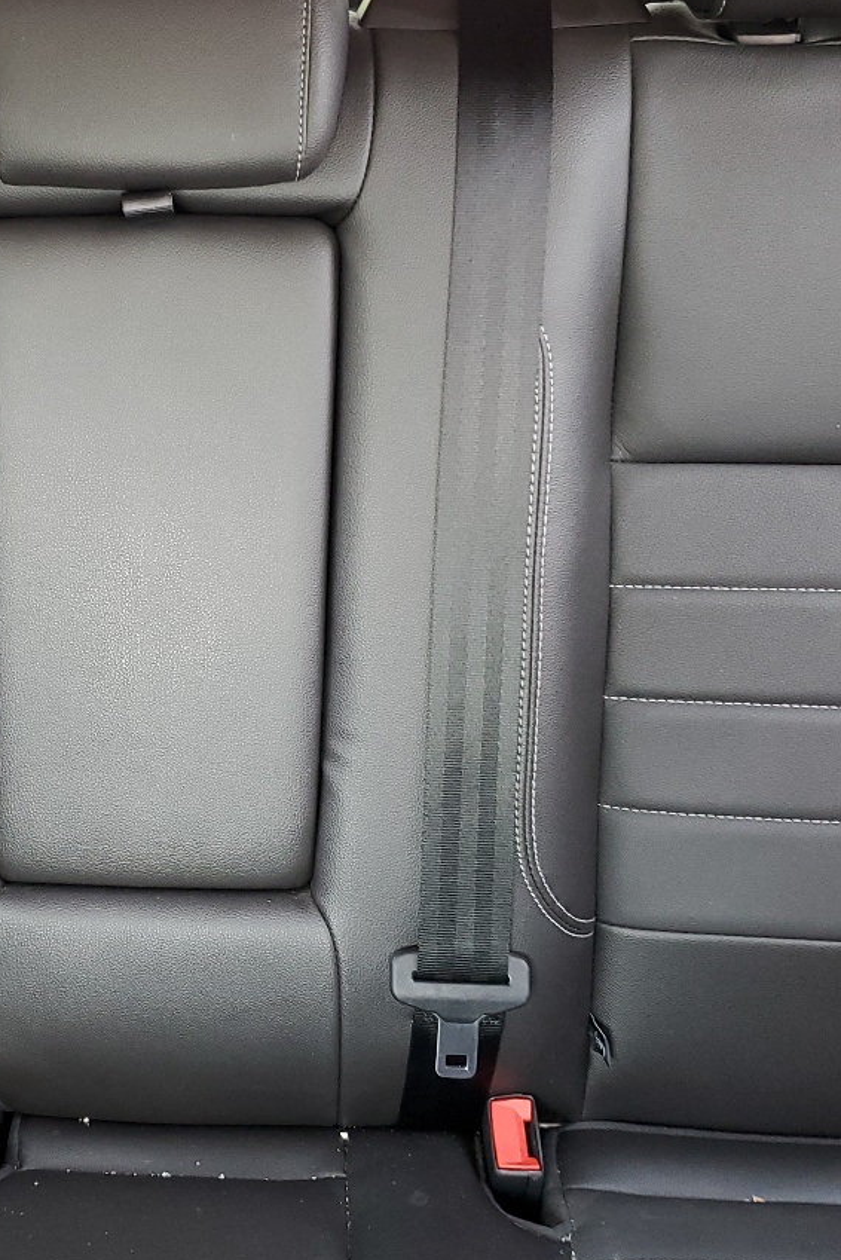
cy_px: 565
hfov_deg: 25.8
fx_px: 1786
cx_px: 105
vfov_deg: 38.8
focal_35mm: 51
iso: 102
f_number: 1.5
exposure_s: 1/60.2
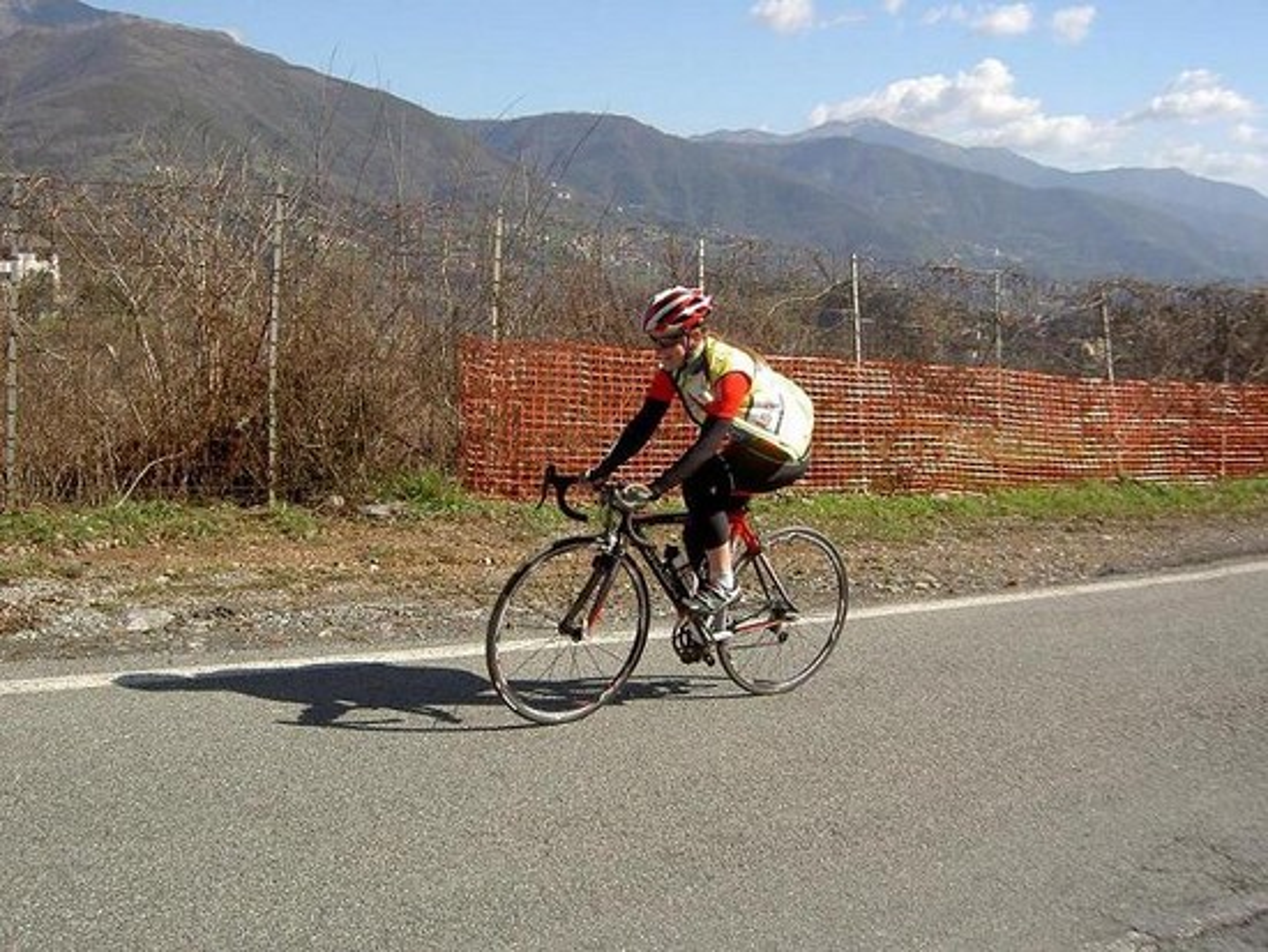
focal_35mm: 34
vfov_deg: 41.8
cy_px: 476
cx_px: 634
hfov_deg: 53.9
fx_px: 1246
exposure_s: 1/800
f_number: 2.8
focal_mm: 5.6
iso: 50
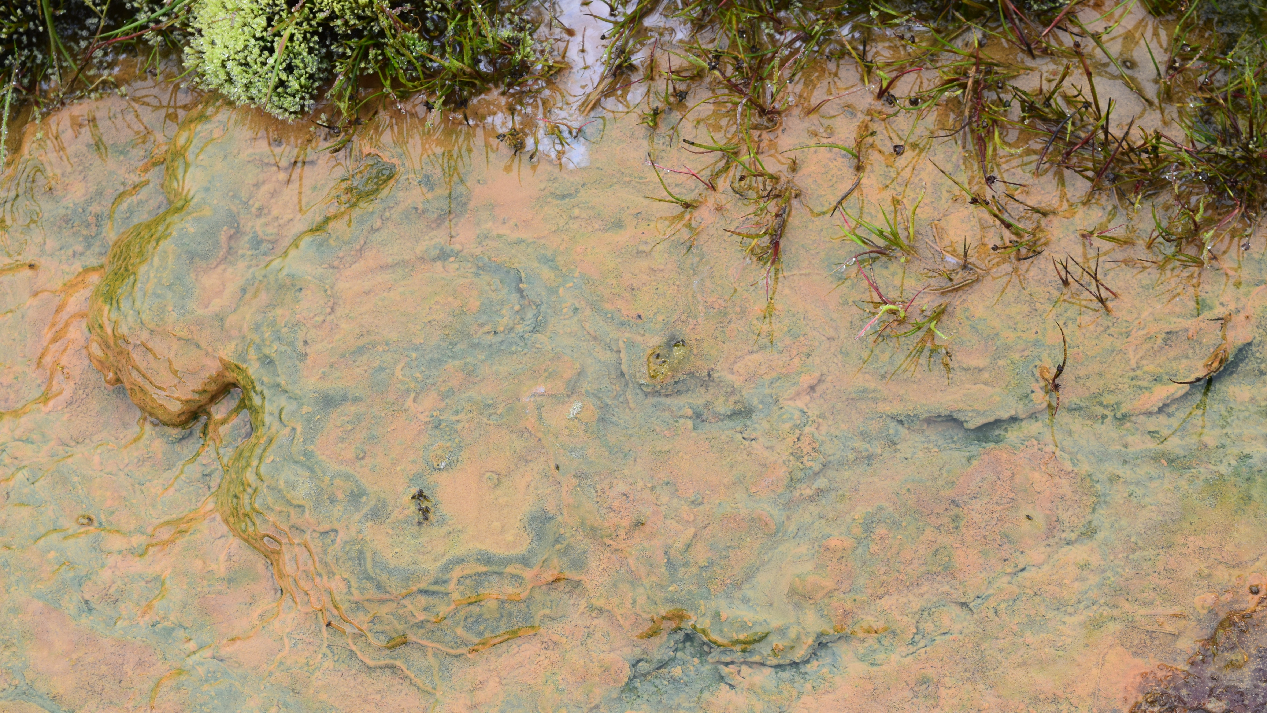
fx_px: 2907
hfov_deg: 24.6
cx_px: 633
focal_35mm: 87
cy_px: 386
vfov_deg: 14.0
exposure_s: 1/200
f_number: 10
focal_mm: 55
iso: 400
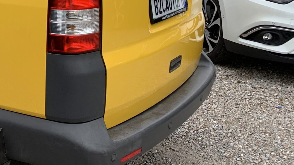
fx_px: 538
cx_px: -60
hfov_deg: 27.0
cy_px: -27
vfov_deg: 16.8
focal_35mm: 69
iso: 25
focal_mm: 4.25
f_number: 1.8
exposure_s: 1/145
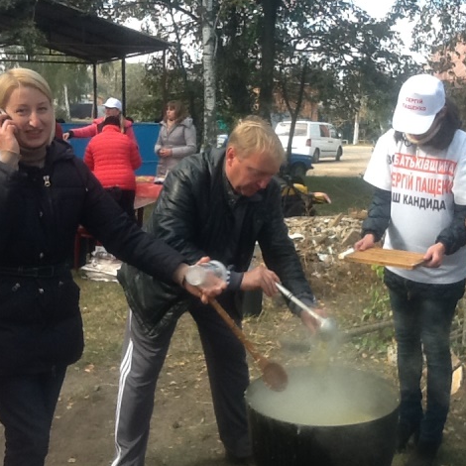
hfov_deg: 32.2
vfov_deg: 32.2
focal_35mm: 53
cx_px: 264
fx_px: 807
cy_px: 232
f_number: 2.4
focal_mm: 2.03
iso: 40
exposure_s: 1/192
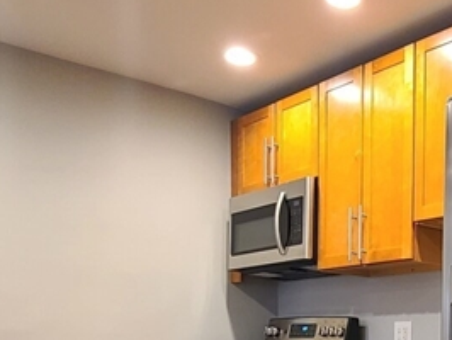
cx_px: 440
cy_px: 384
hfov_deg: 35.0
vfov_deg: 26.6
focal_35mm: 50
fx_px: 653
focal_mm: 2.2
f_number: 2.2
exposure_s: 1/39
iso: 320
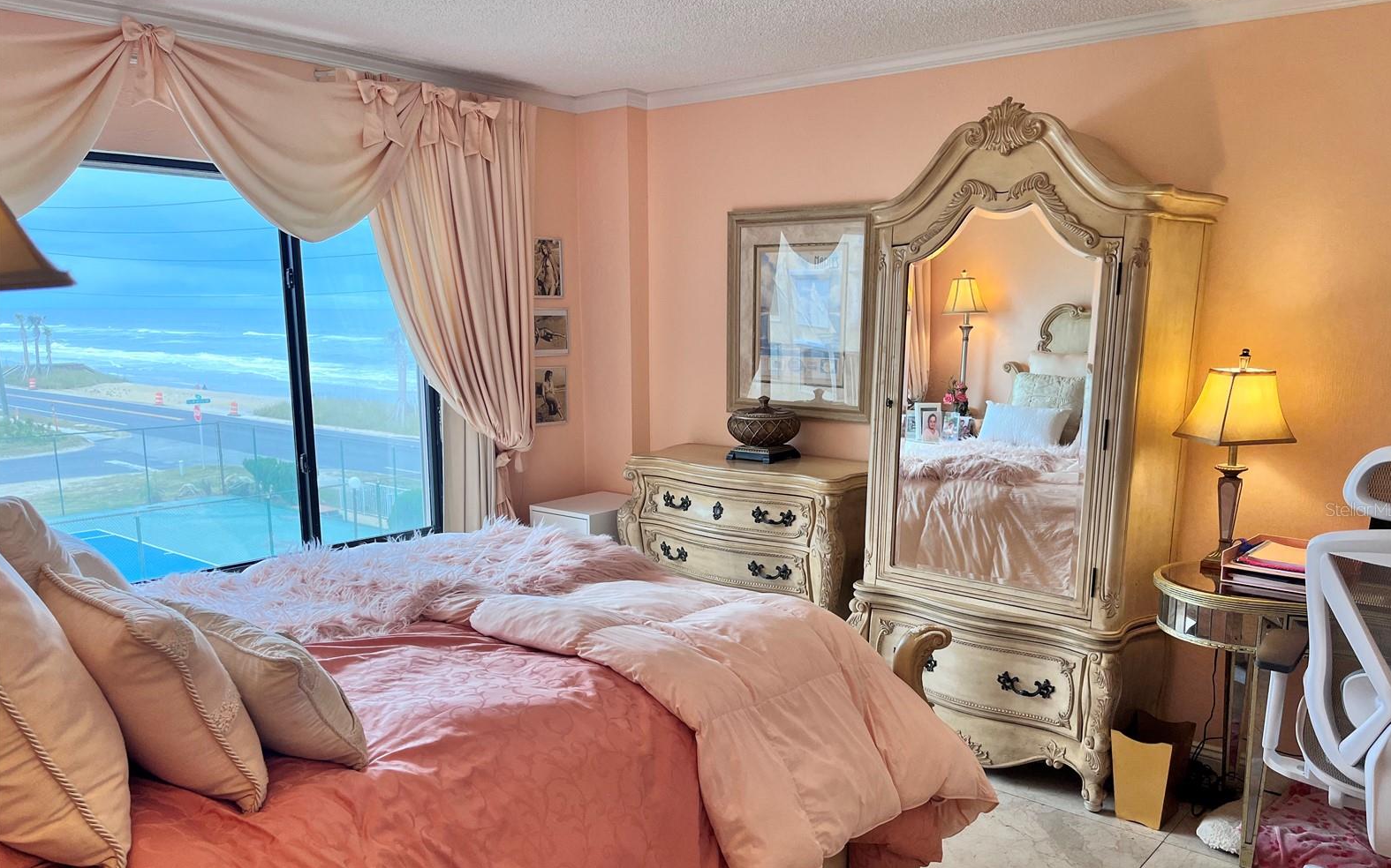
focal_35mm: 28
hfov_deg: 66.5
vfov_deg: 44.4
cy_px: 509
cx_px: 702
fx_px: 1061
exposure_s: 1/163
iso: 64
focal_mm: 5.1
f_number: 1.6
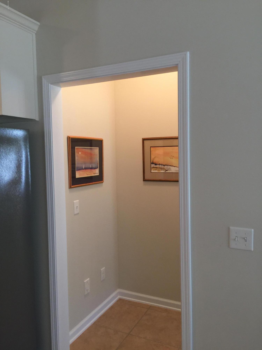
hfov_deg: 48.2
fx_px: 293
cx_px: 131
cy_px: 175
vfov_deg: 61.7
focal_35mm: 29
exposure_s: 1/15
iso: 32
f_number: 2.2
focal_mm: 4.15
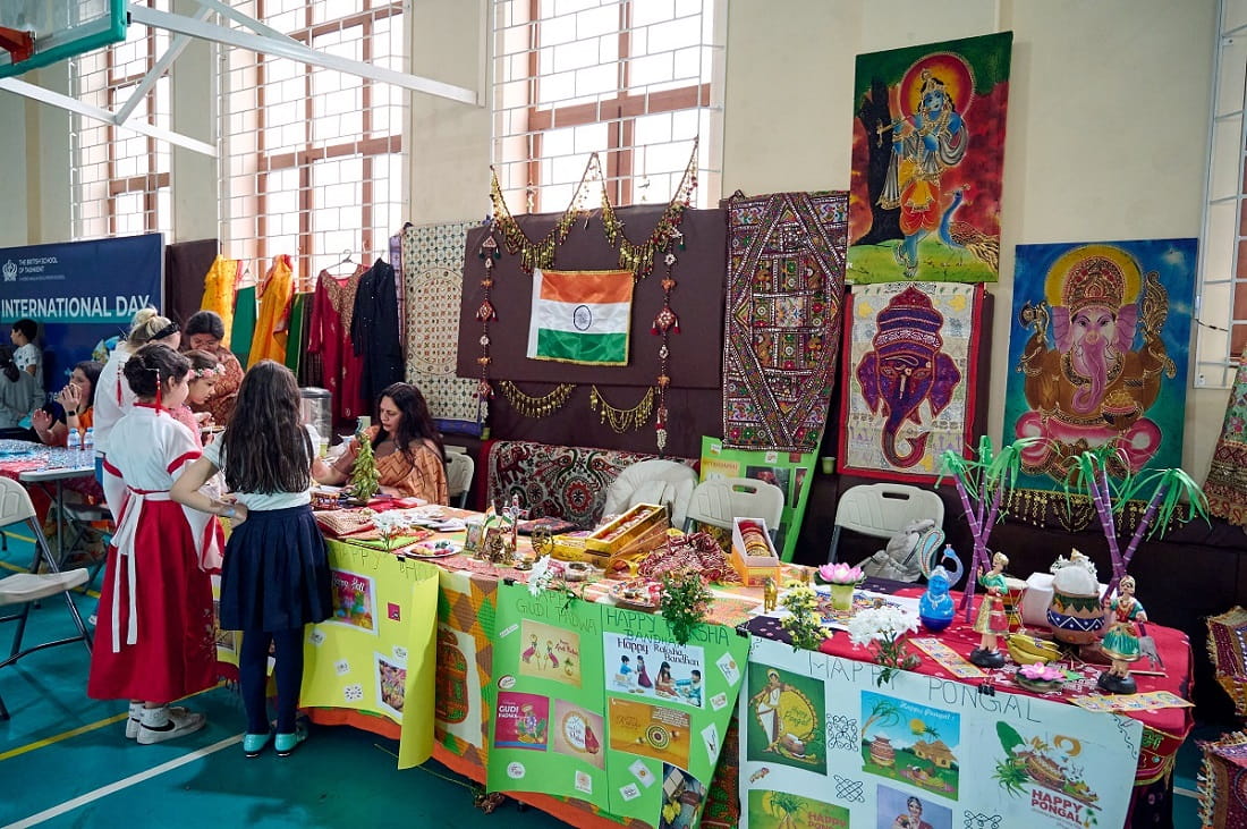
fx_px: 865
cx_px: 624
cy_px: 414
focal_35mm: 25
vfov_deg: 51.2
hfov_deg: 71.6
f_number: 4
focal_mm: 25
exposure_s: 1/250
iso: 4000
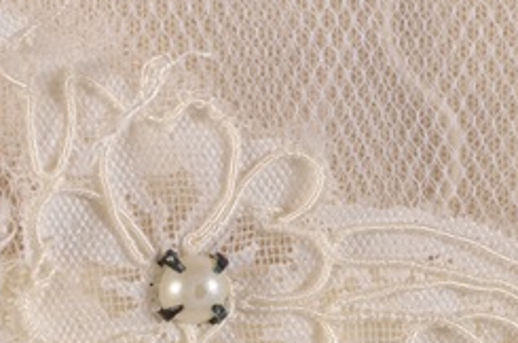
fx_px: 4837
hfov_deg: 6.1
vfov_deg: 4.0
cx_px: 78
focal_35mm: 337
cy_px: 364
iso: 100
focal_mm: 55
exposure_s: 1/80
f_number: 13
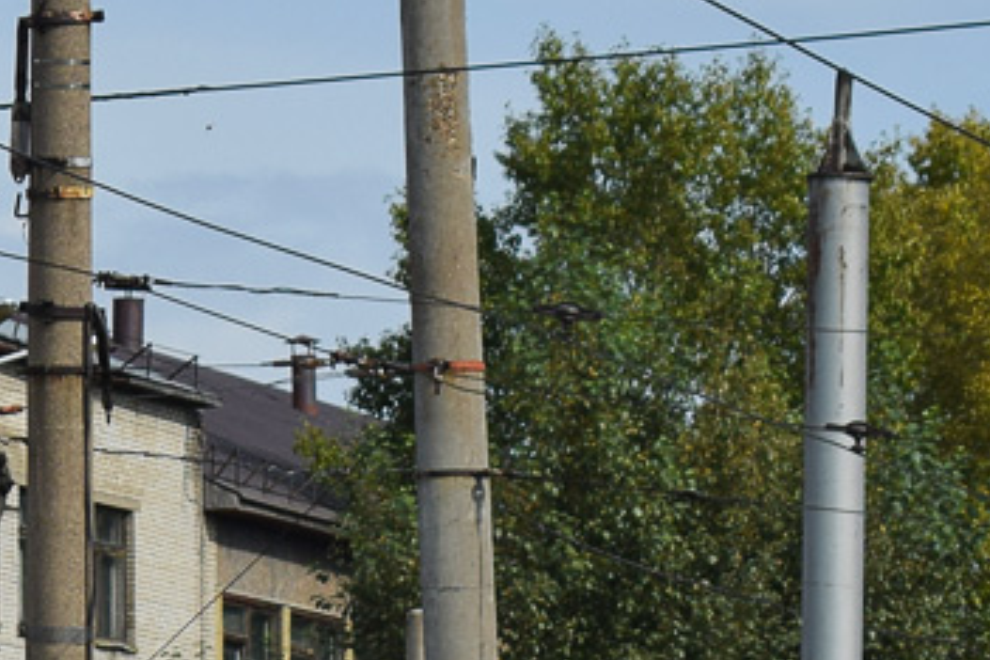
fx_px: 7746
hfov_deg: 7.2
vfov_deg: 4.9
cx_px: -274
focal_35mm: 282
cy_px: 919
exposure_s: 1/800
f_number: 5.6
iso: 100
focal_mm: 55
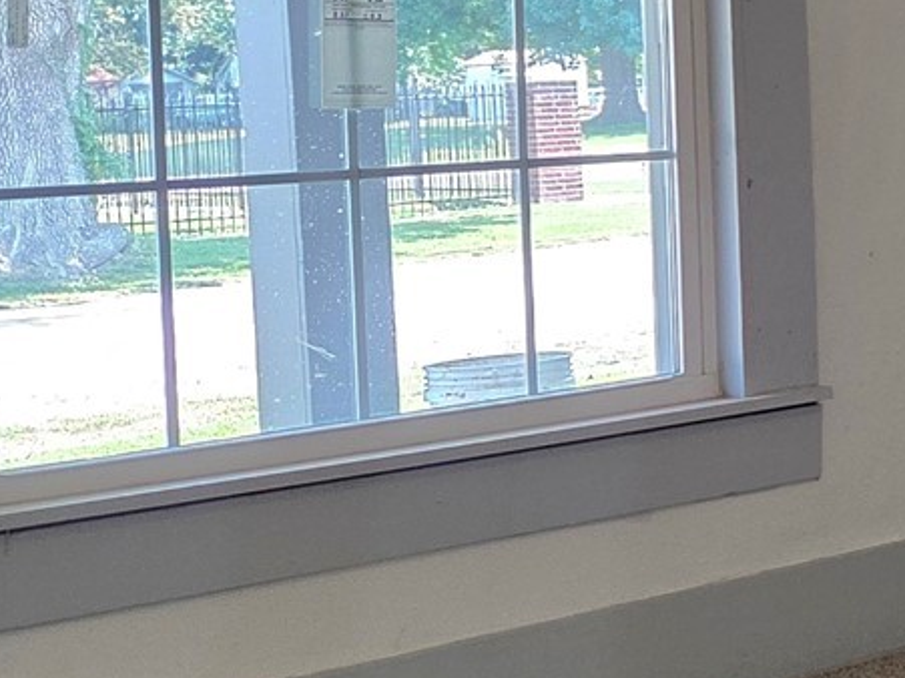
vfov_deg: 15.0
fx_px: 2561
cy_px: 152
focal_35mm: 98
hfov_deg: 15.5
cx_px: 1862
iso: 160
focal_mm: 5.4
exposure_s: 1/120
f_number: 1.8
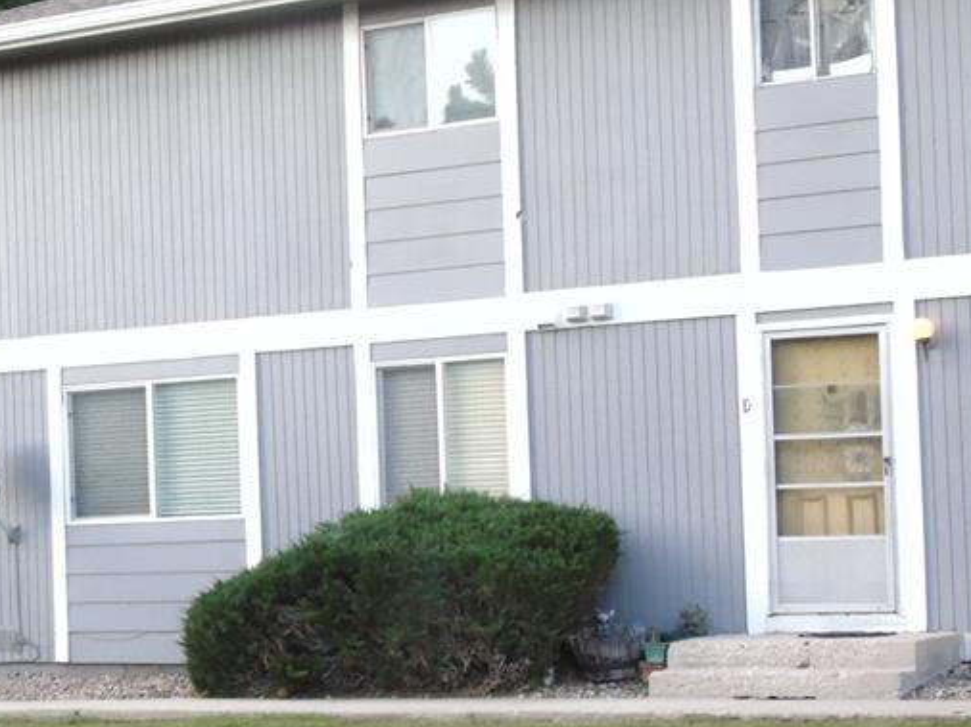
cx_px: 8
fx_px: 2607
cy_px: 517
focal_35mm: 93
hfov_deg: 20.4
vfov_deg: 15.8
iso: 200
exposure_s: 1/30
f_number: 4.1
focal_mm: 8.2
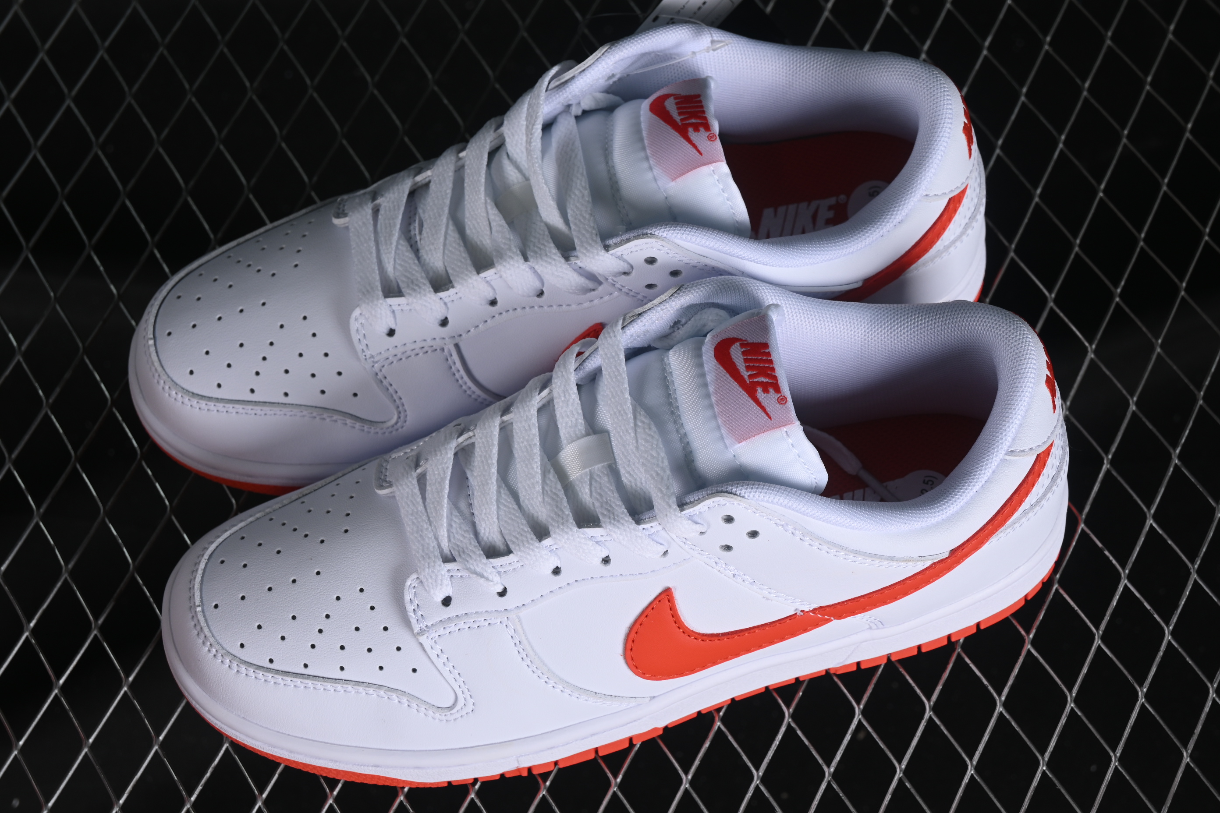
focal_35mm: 75
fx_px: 2541
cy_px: 406
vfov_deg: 18.2
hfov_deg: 27.0
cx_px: 610
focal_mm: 50
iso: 160
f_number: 8
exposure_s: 1/80
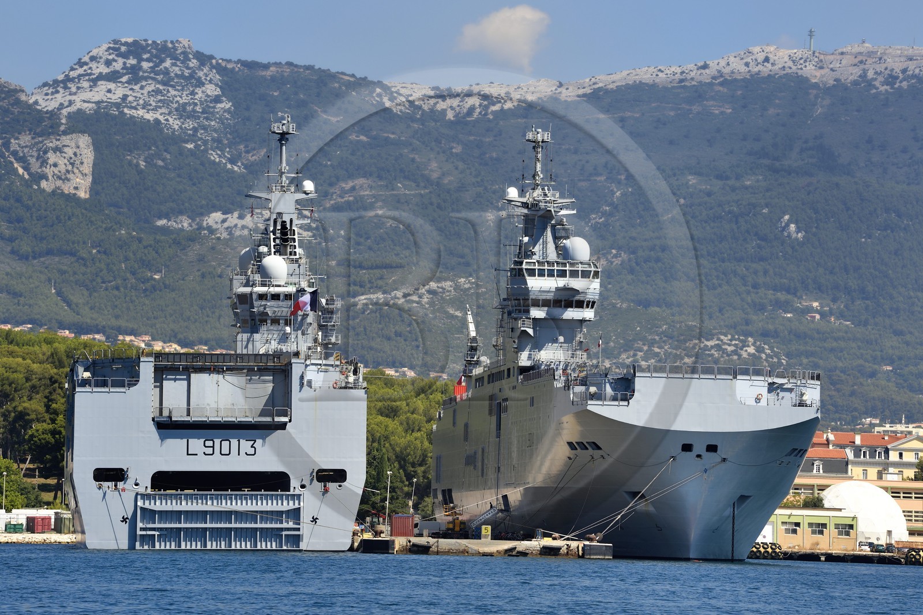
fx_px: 5126
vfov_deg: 6.9
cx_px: 462
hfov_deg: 10.3
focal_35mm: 200
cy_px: 308
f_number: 9
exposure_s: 1/500
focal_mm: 200
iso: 200
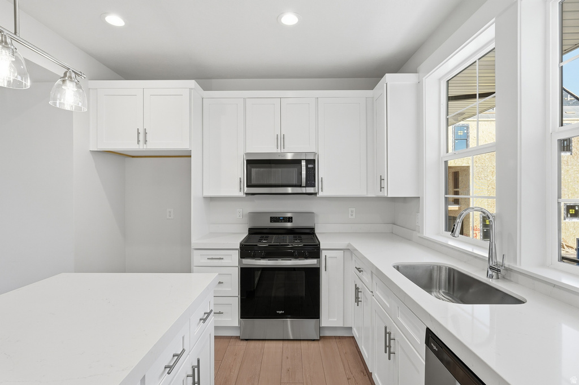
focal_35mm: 18
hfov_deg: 90.0
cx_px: 290
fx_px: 289
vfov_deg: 67.3
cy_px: 192
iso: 250
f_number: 10
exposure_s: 1/250
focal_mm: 18
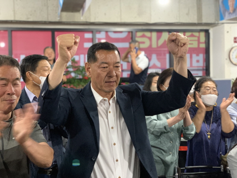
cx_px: 118
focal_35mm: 52
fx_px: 356
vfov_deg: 28.0
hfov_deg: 36.8
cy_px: 89
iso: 320
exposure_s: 1/60
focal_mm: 6
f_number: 2.4
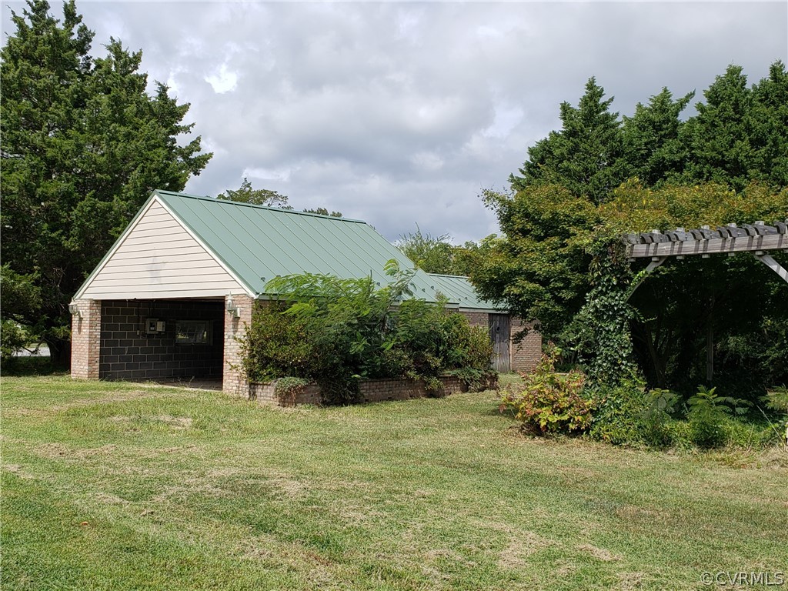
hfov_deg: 67.3
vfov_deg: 53.1
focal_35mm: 26
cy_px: 296
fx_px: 592
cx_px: 394
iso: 50
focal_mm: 4.3
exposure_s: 1/1889
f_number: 2.4
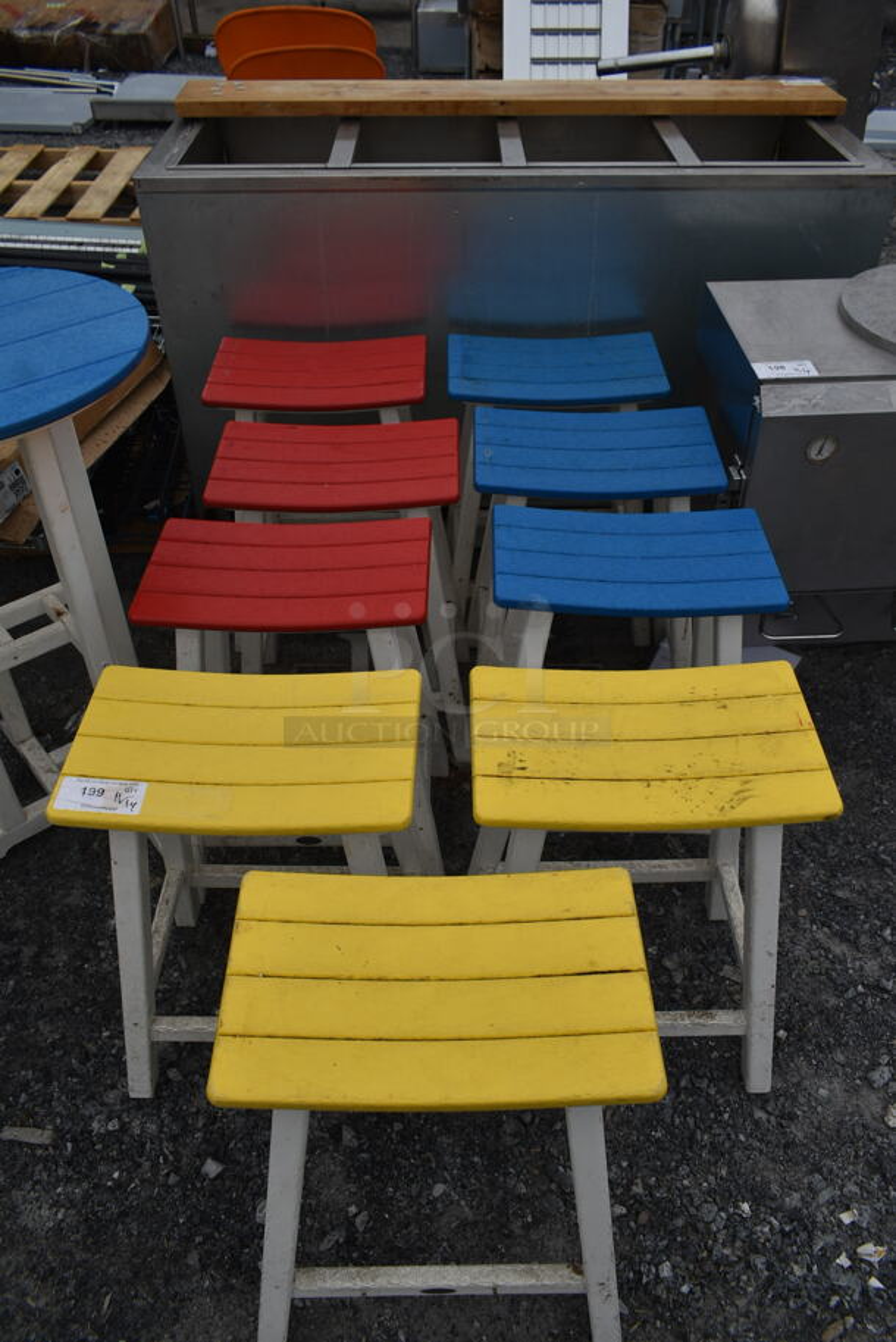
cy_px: 671
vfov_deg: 67.3
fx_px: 1006
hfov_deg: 48.0
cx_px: 448
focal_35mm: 27
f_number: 7.1
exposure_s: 1/200
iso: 100
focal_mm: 18
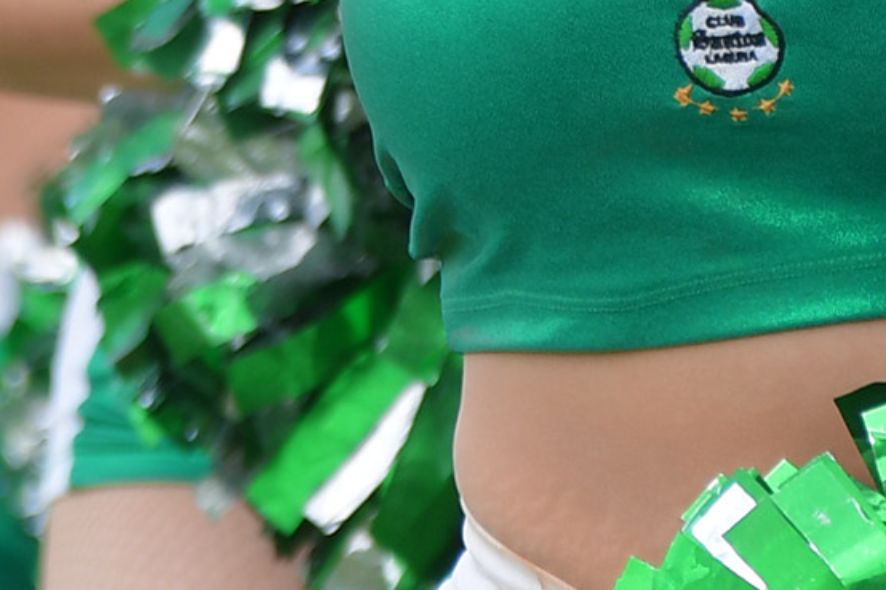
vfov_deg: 0.8
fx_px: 40003
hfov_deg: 1.3
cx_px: -34
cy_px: -787
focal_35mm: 1626
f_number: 2.8
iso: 200
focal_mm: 200
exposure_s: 1/500
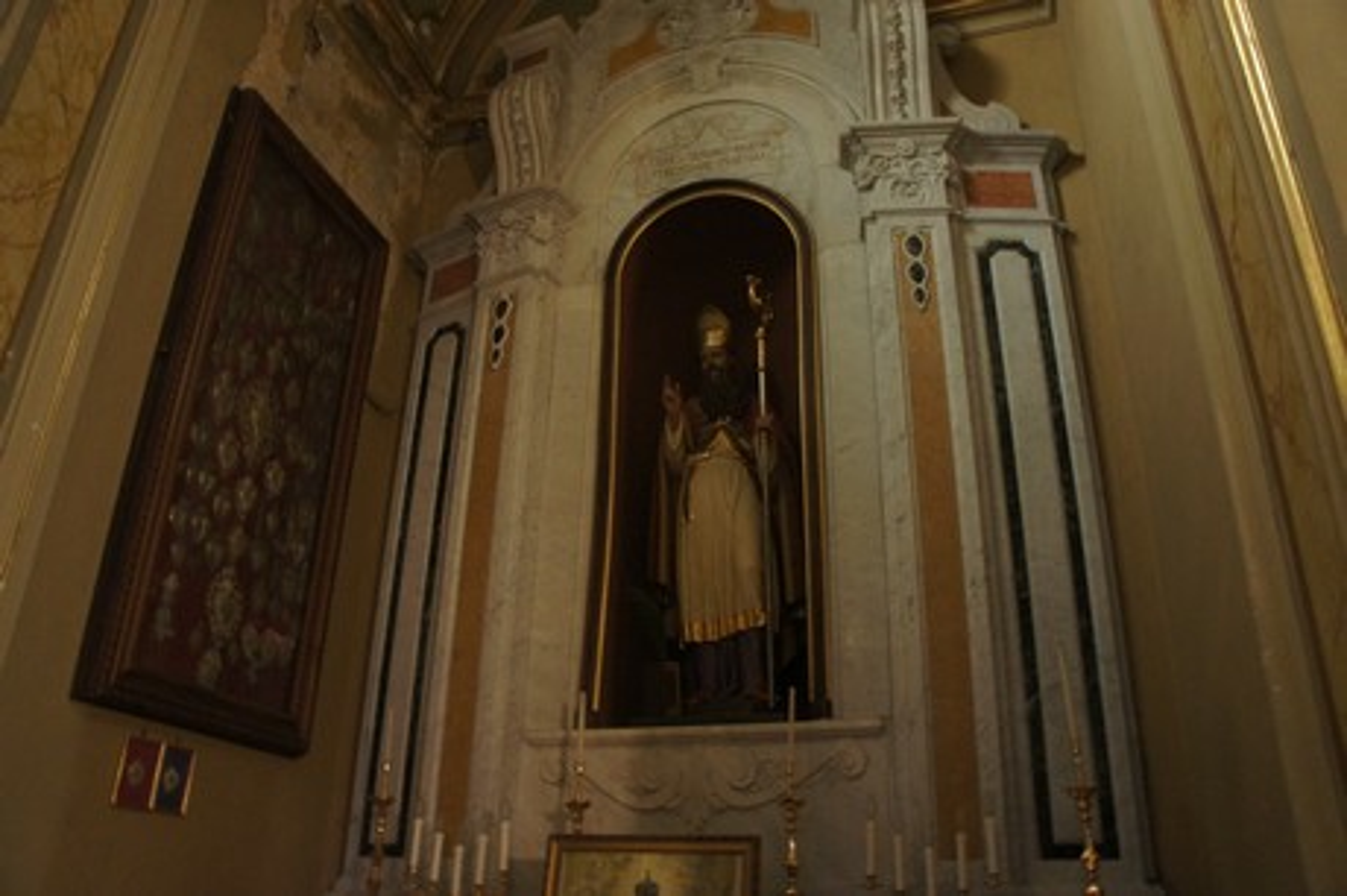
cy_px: 448
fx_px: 1009
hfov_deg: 67.4
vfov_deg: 47.9
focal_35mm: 27
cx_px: 674
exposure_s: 1/5
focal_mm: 18
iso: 1600
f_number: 3.5
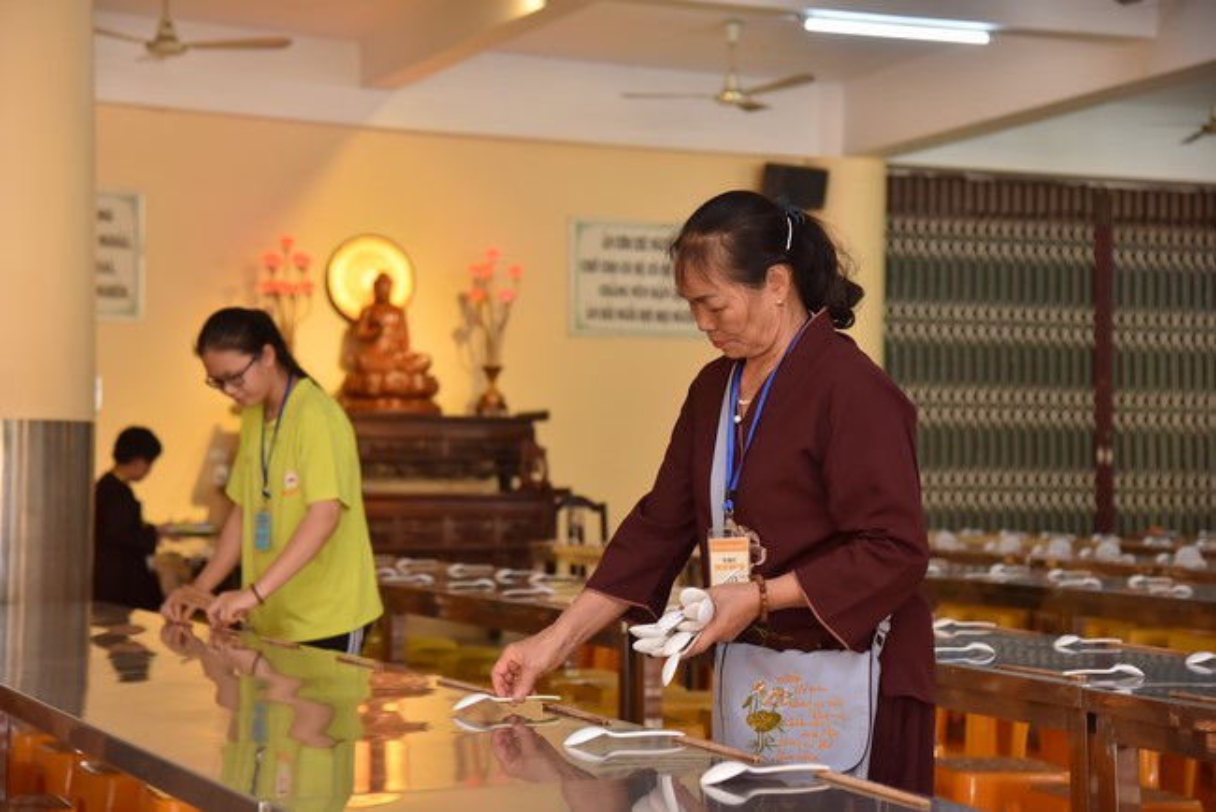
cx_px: 608
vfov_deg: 20.6
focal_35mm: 66
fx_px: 2230
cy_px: 406
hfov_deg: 30.5
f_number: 4.5
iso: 1000
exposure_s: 1/125
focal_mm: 66
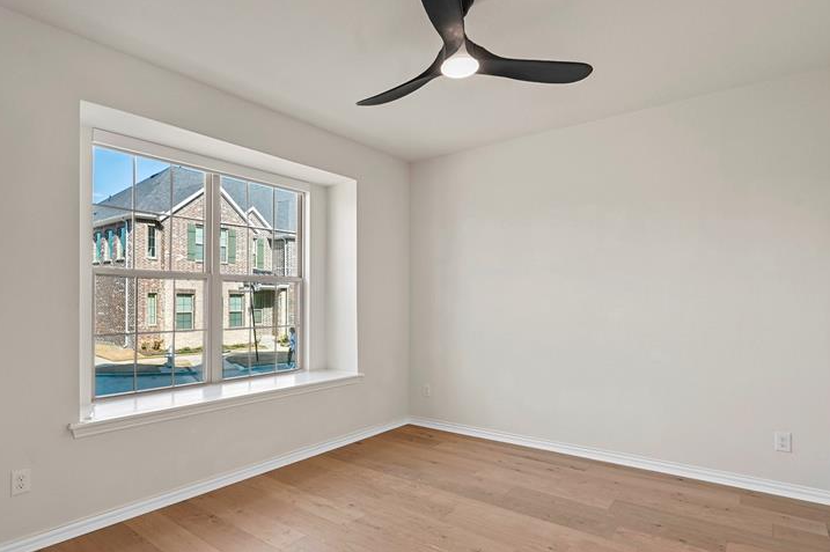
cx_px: 402
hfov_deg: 84.0
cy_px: 299
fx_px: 461
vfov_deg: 61.8
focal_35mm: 20
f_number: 7.1
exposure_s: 1/8
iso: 400
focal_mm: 14
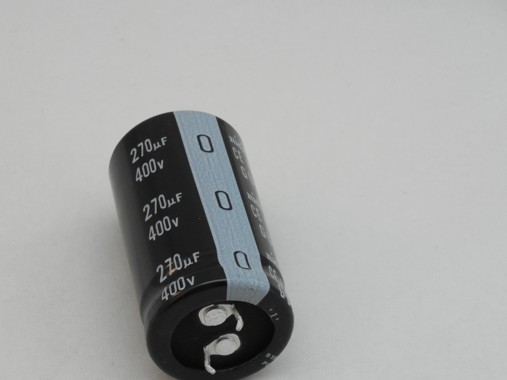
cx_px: 201
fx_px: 2431
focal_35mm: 166
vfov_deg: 8.9
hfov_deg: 11.9
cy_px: 249
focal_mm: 20.9
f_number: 5.9
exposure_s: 1/60
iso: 200
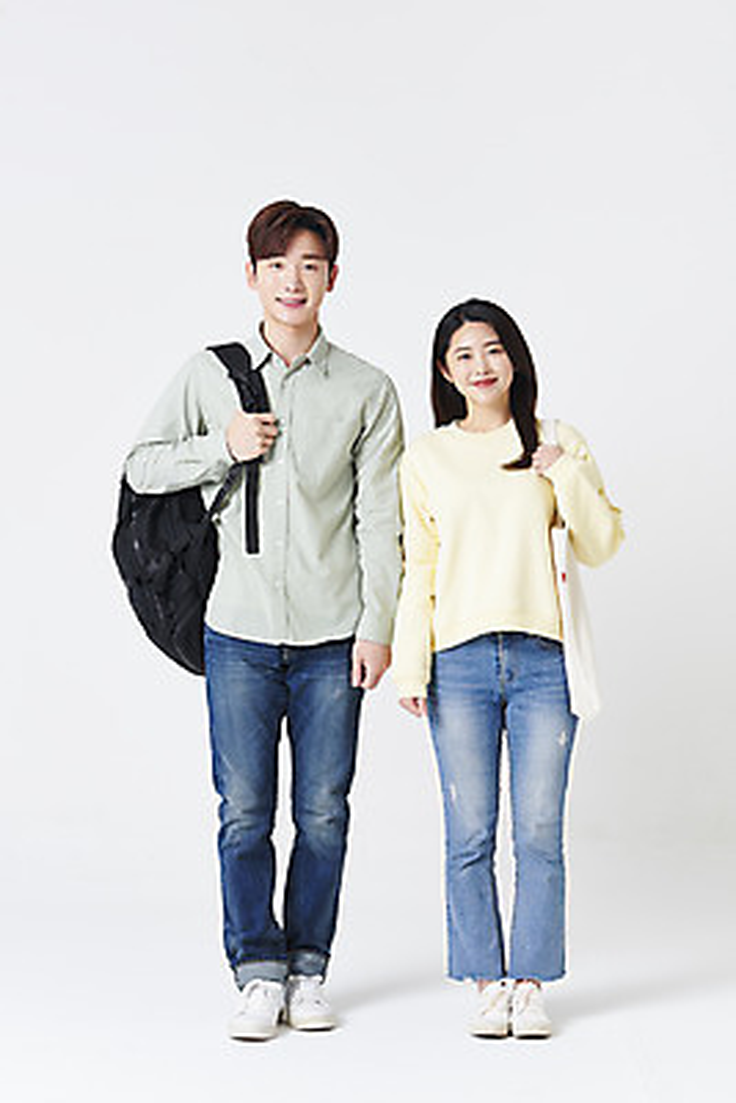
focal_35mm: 65
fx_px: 1991
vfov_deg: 30.9
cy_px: 552
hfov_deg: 20.9
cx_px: 368
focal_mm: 65
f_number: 13
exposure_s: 1/125
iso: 100
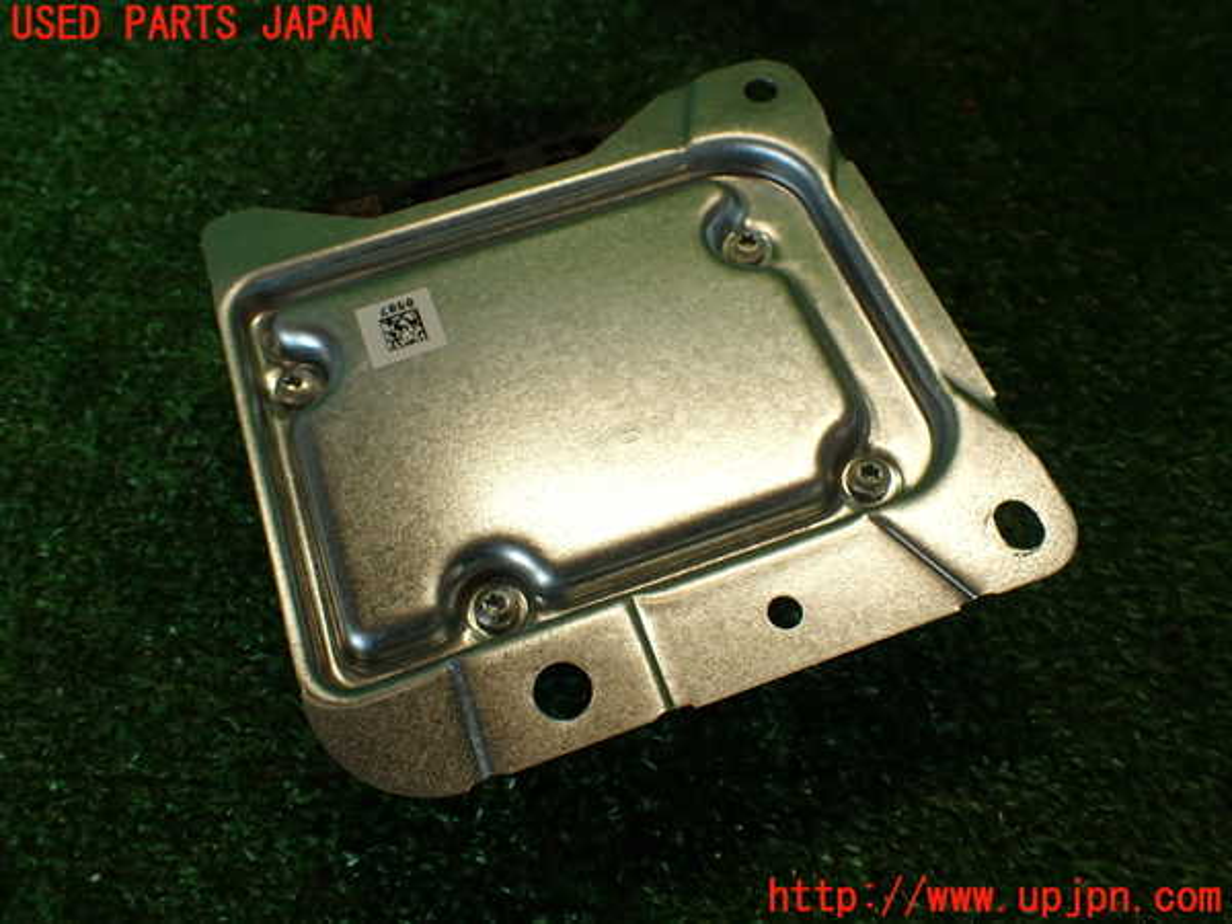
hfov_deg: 60.0
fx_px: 1068
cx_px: 616
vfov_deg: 46.8
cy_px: 462
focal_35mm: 30
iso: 125
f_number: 3.2
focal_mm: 5.4
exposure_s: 1/60
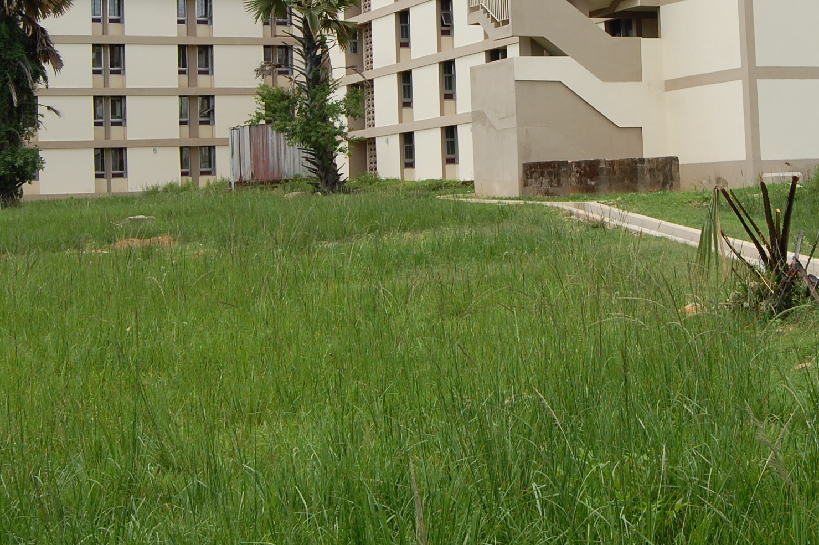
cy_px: 86
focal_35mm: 61
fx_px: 1387
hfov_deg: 32.8
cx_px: 508
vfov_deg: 21.9
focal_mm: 20
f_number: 9
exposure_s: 1/320
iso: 200
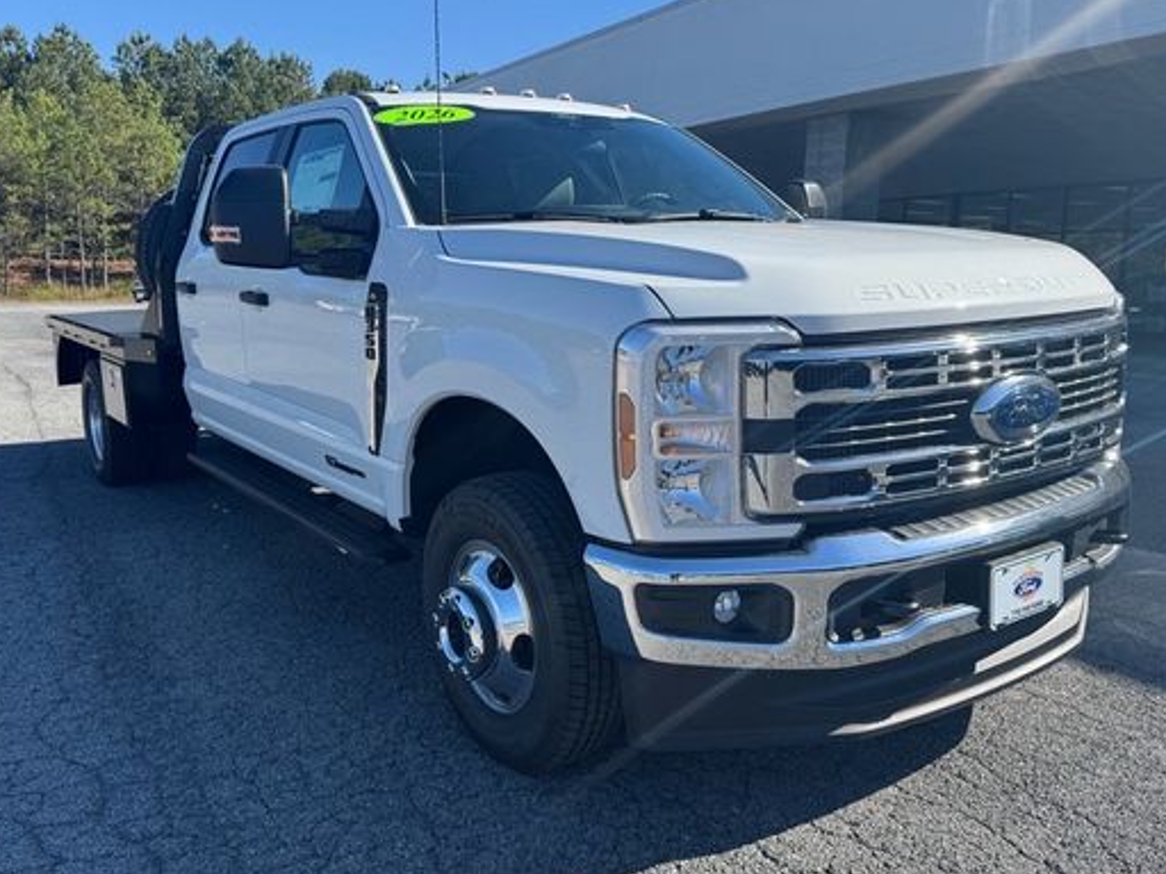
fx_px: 1011
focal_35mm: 30
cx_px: 588
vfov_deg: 46.8
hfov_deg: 60.0
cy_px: 423
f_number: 1.78
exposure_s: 1/2331
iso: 80
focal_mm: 6.76
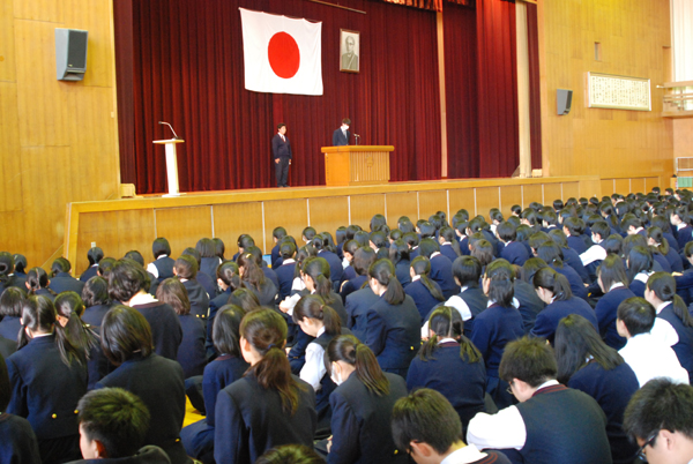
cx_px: 346
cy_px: 232
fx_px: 810
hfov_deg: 46.3
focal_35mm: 42
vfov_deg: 32.0
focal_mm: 28
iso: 1600
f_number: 5
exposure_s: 1/20
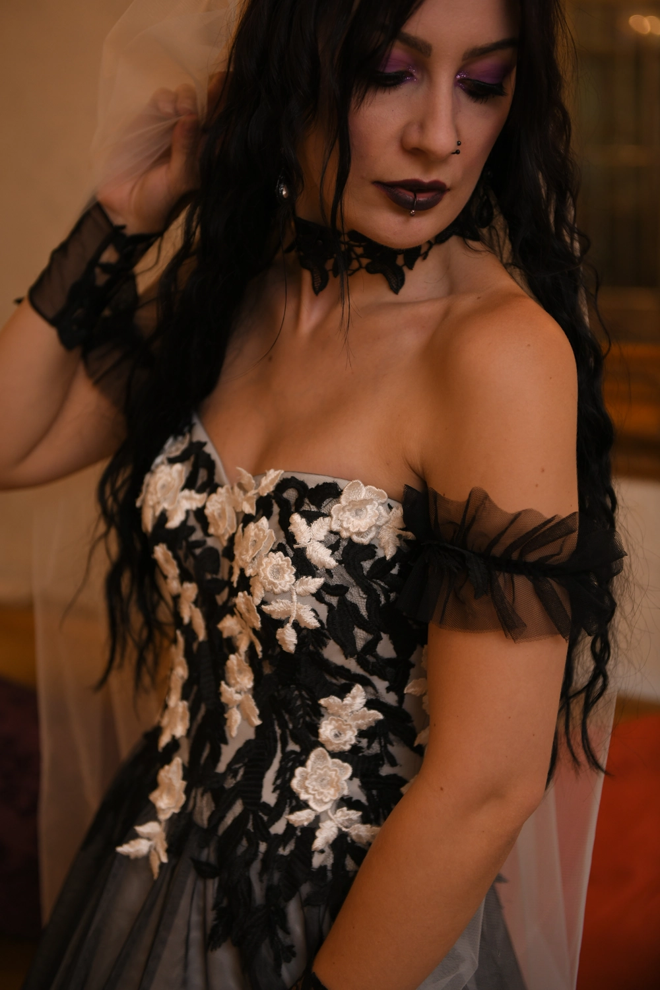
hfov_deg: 24.2
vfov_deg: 35.6
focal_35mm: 56
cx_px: 330
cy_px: 495
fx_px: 1540
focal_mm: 56
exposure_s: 1/250
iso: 640
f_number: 2.8
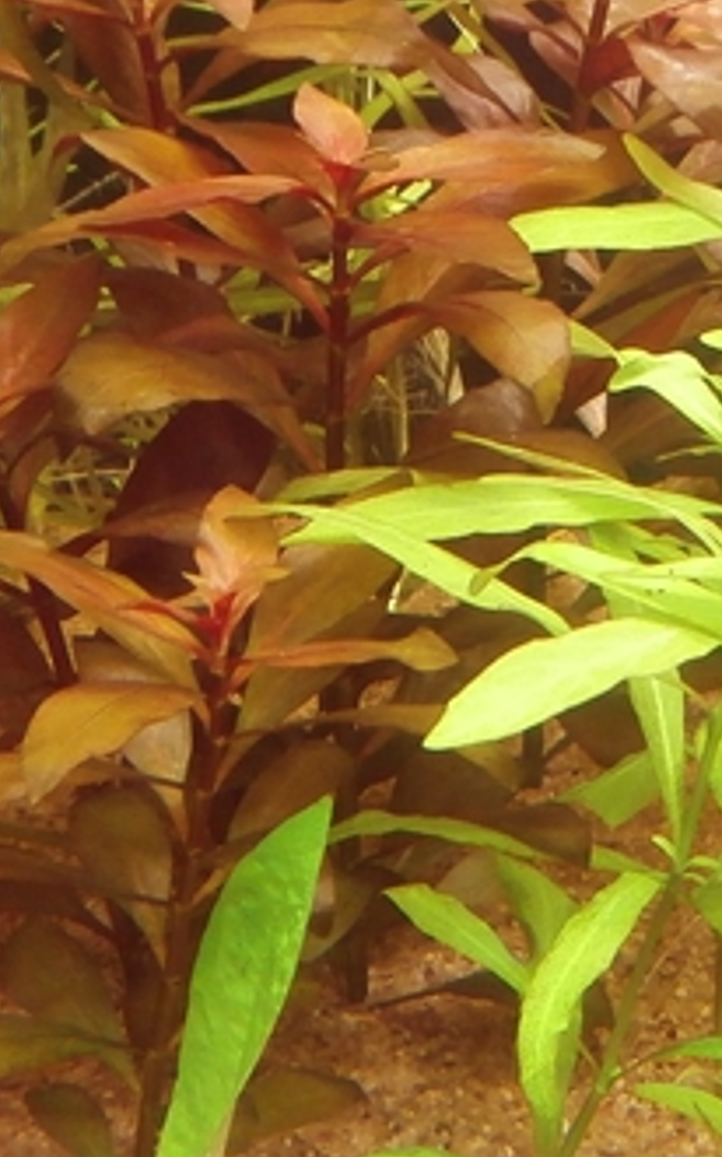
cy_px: 526
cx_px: 487
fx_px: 2426
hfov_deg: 16.9
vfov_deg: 26.8
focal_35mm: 77
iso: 200
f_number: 3
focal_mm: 4.2
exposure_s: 1/15
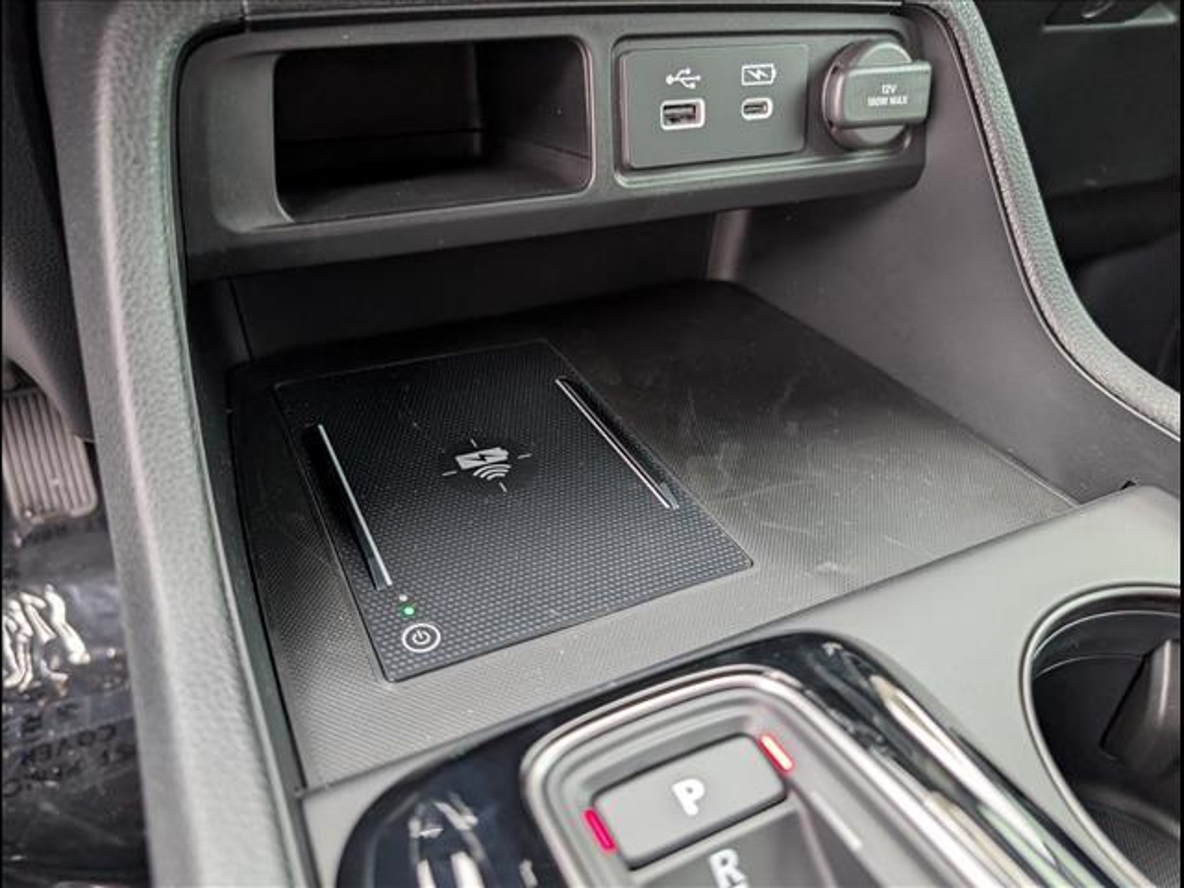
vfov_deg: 56.8
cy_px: 444
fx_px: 821
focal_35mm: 24
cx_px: 592
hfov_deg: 71.6
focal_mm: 6.9
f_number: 1.68
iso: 119
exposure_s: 1/24.2
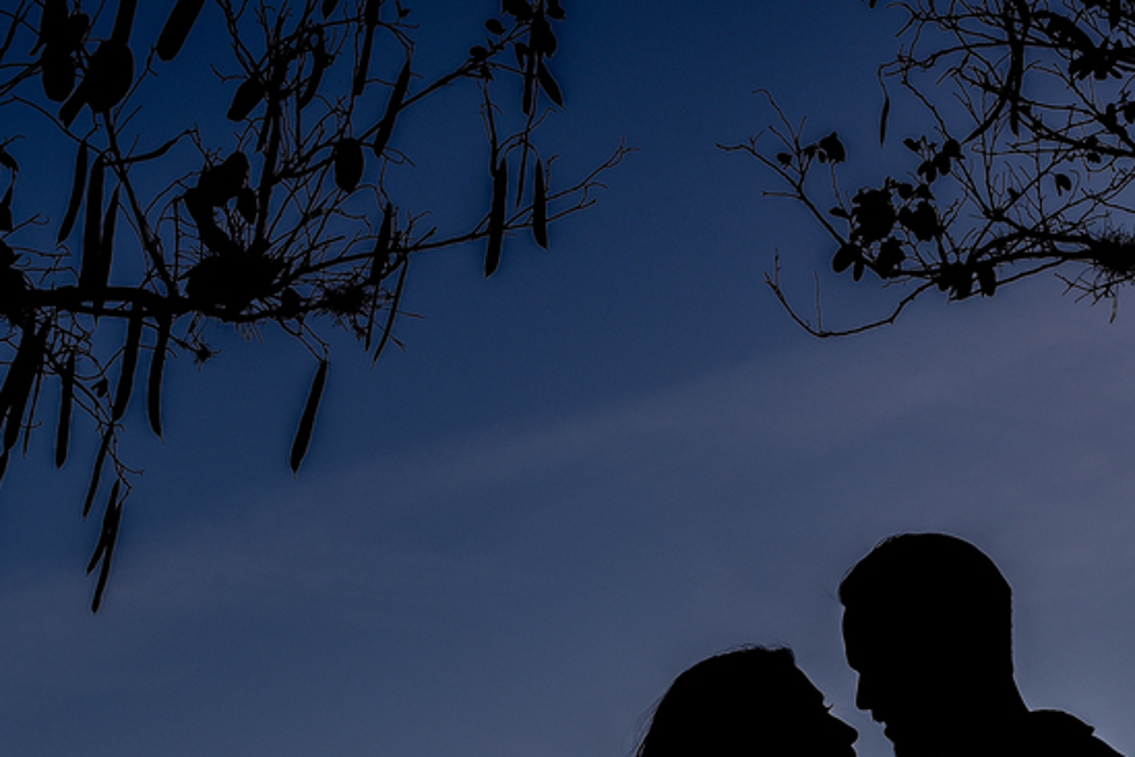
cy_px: 604
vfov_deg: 19.3
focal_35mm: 70
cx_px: 697
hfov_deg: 28.8
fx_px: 2207
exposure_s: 1/160
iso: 50
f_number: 6.3
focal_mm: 32
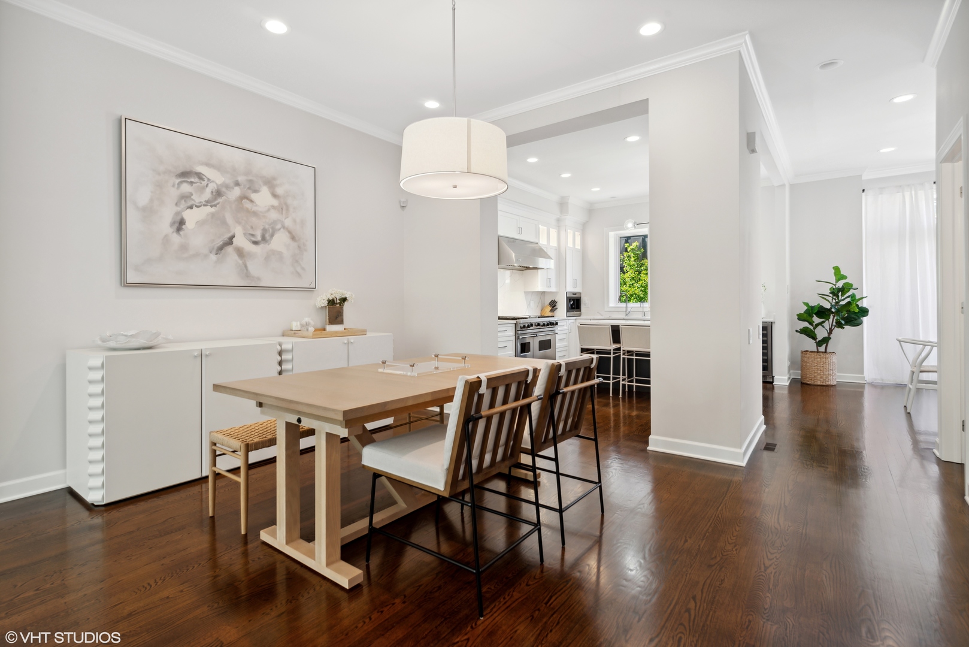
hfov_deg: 90.0
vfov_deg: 67.4
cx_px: 484
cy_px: 324
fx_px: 485
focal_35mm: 18
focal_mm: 18
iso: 100
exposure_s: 1/30
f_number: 8
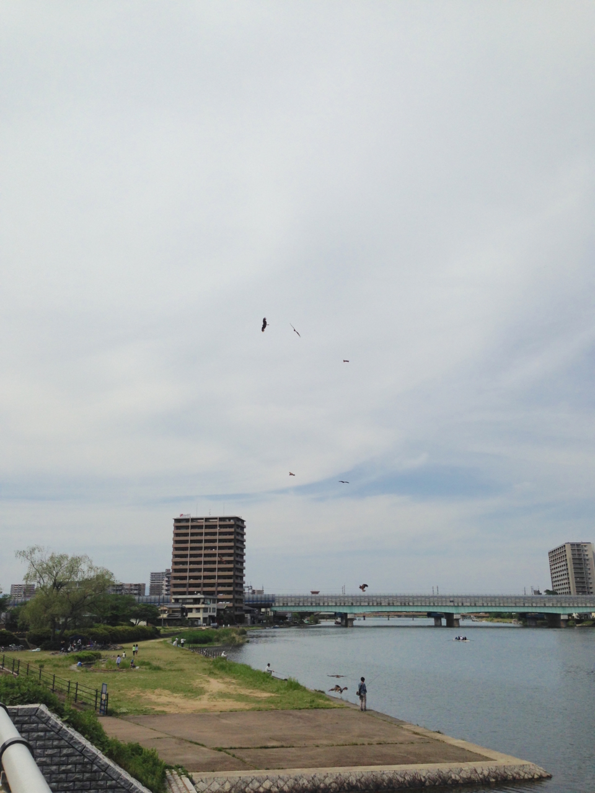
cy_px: 396
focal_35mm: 33
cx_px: 298
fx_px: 756
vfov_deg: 55.4
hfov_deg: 42.9
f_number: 2.4
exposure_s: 1/3623
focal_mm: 4.12
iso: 50
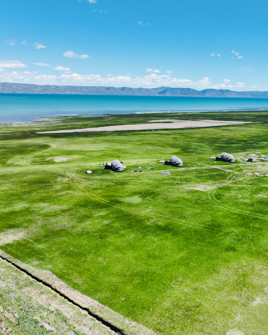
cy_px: 165
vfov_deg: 55.7
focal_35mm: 32
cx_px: 198
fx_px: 317
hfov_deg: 44.4
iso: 120
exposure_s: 1/1600
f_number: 2.8
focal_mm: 12.29
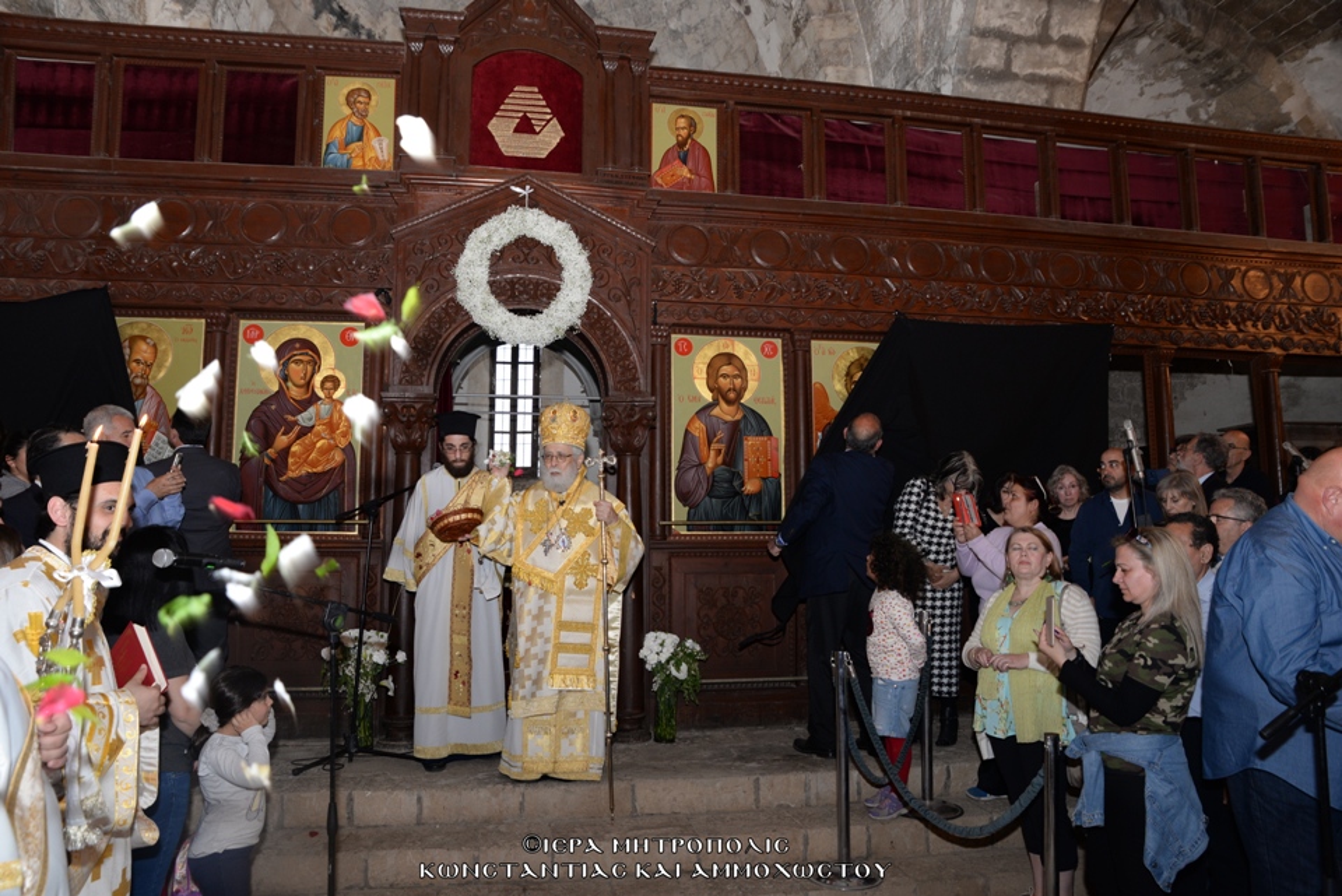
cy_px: 448
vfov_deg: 53.2
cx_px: 671
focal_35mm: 24
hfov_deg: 73.7
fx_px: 895
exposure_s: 1/60
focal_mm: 24
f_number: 6.3
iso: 500
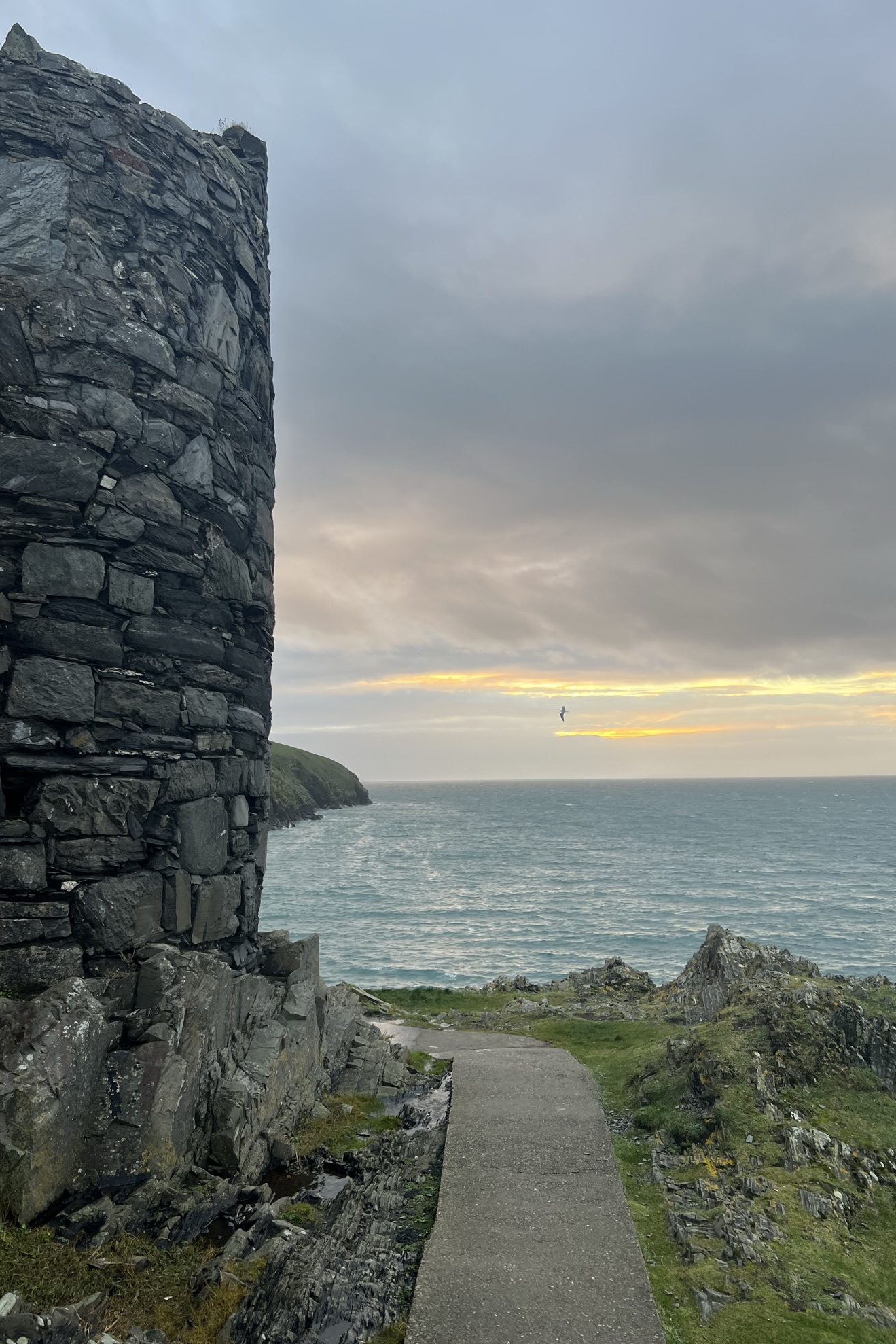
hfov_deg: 46.4
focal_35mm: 28
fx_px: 1045
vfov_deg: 65.5
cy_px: 654
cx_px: 415
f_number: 1.5
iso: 40
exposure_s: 1/156
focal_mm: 5.7
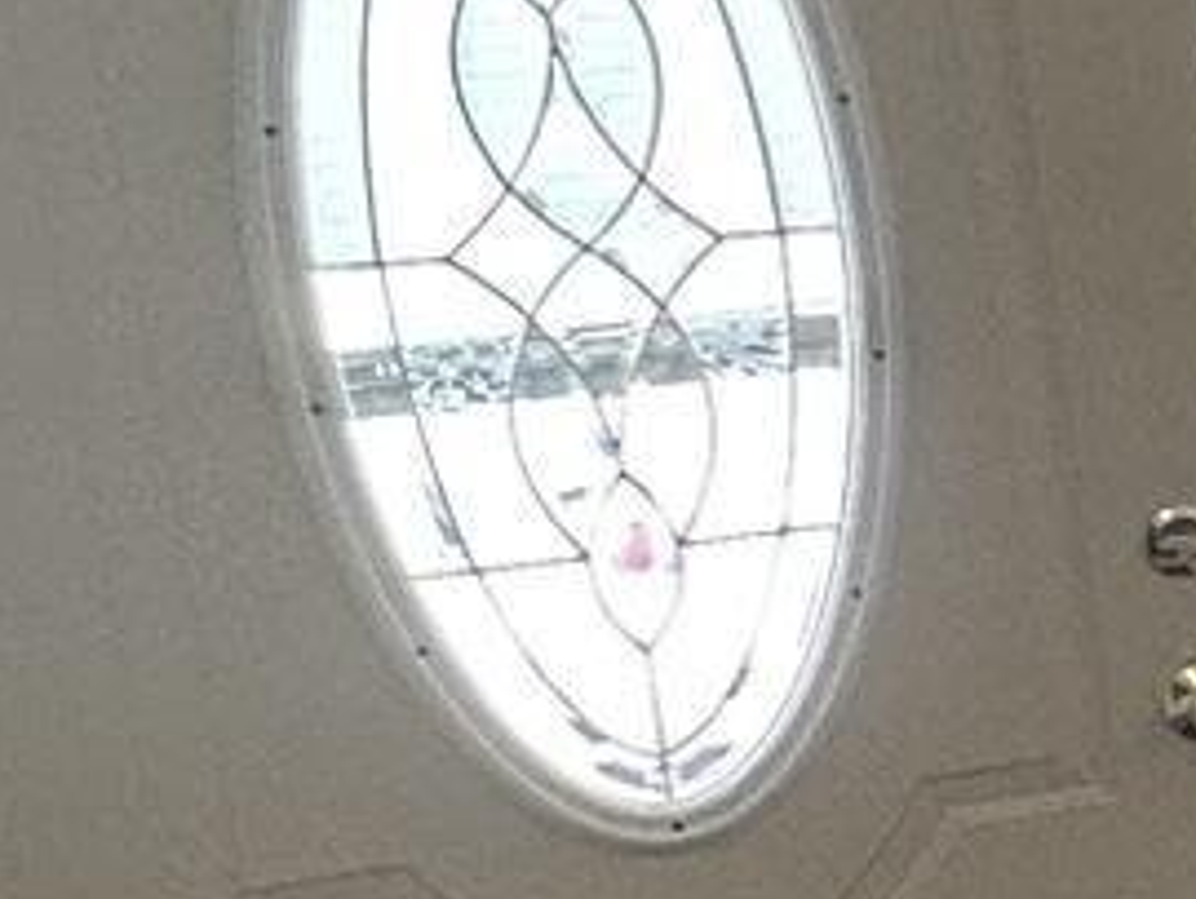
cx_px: 3242
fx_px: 3666
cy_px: 452
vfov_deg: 14.0
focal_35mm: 106
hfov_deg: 12.3
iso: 100
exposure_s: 1/120
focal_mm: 2.22
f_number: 2.2
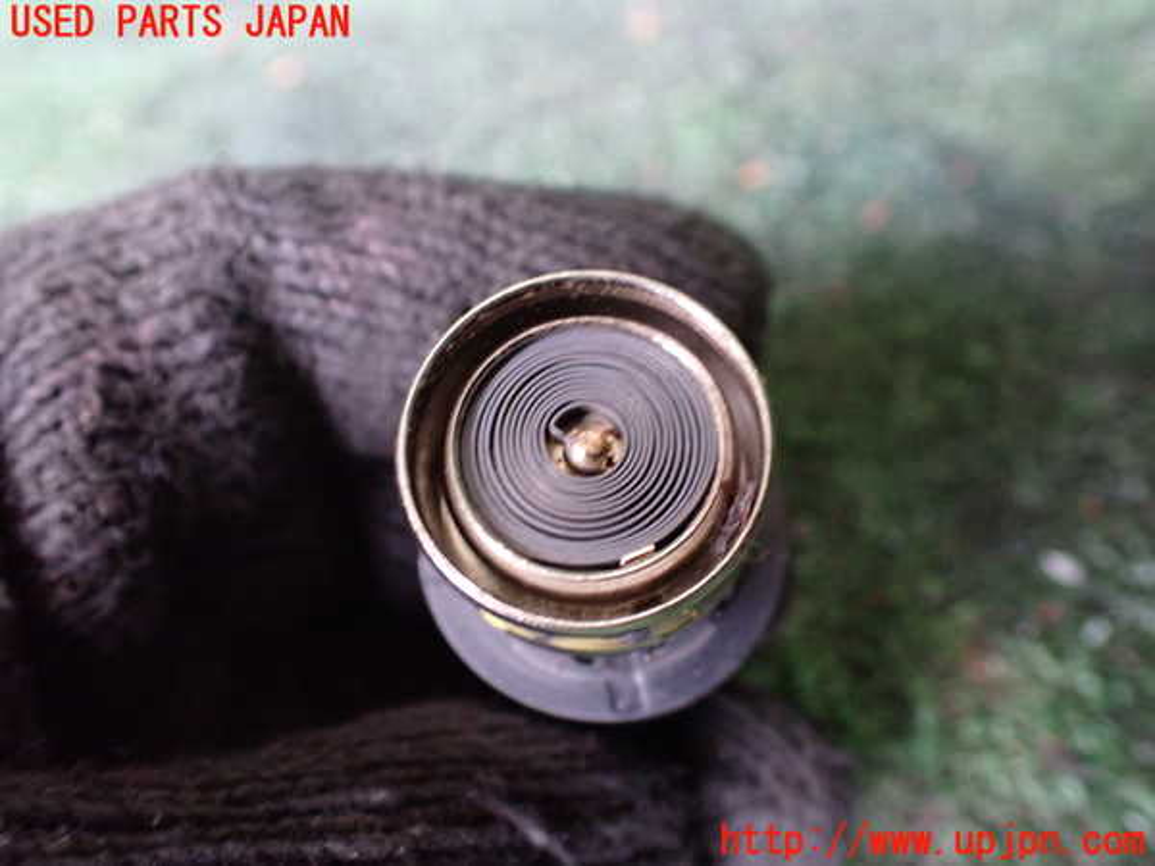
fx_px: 1001
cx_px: 578
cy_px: 433
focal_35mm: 30
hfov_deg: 60.0
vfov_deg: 46.8
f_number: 2.3
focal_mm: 5.4
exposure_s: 1/30
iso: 1000
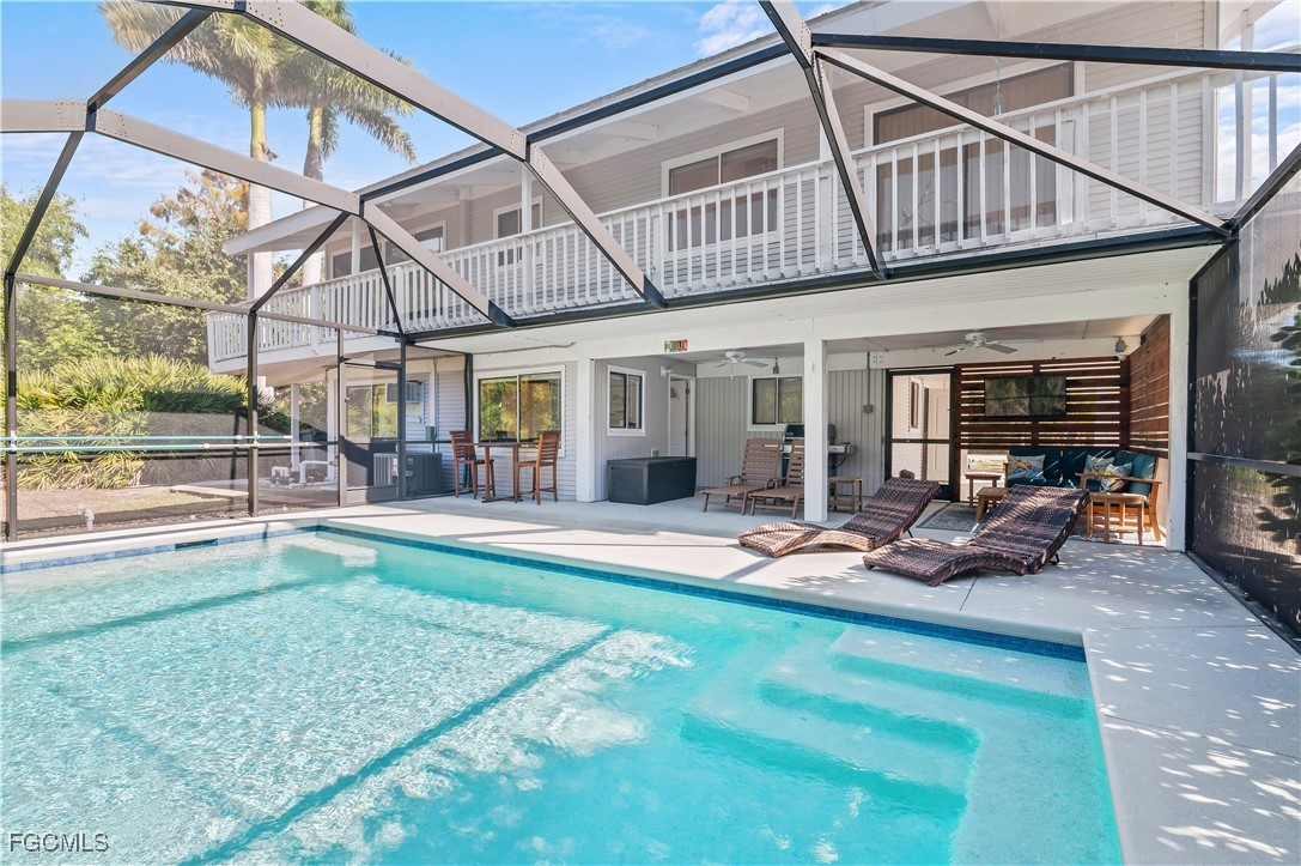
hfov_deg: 96.8
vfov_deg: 73.7
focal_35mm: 16
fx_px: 578
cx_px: 650
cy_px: 433
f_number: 10
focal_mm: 16
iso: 320
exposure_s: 1/30
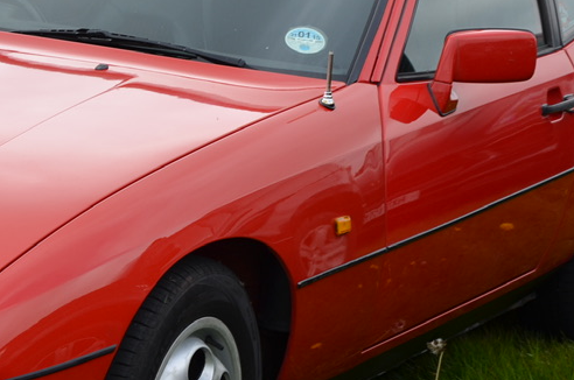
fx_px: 2482
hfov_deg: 13.0
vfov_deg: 8.8
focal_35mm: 156
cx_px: 18
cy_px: 162
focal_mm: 40
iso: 180
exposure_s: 1/250
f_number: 8
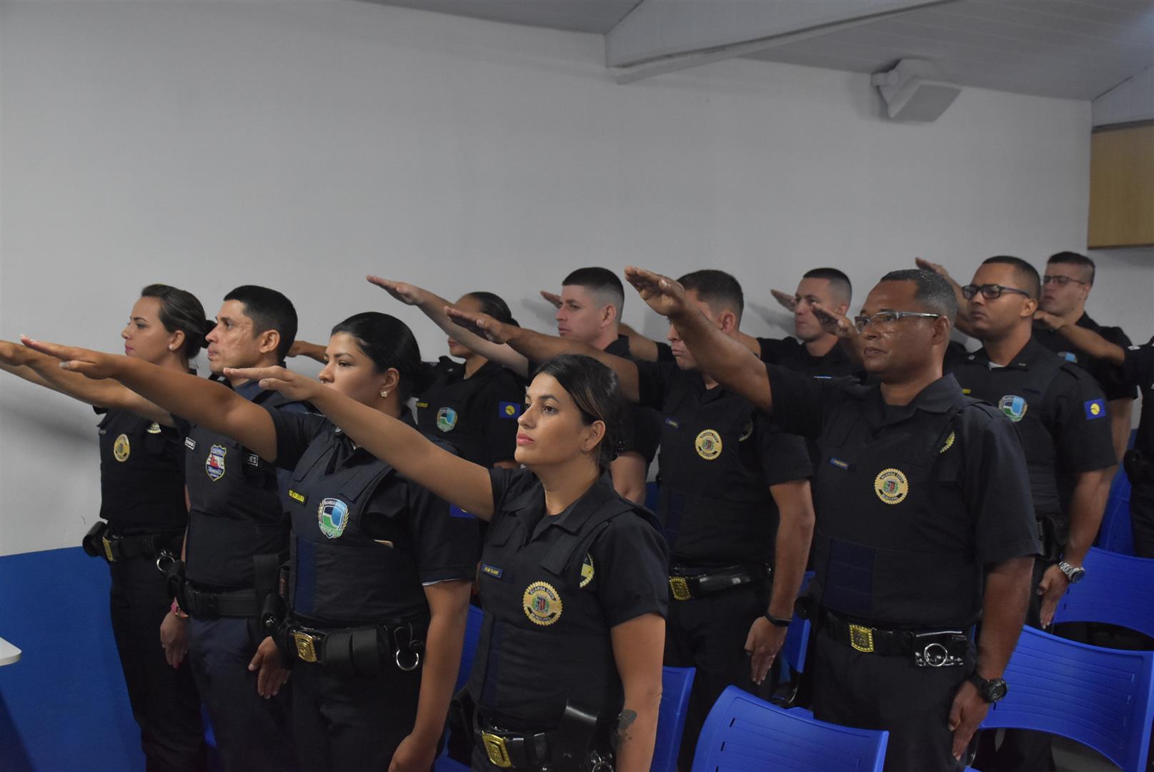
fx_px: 1444
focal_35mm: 45
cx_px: 577
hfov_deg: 43.6
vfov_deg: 29.9
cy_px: 386
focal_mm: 30
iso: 2500
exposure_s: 1/125
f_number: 5
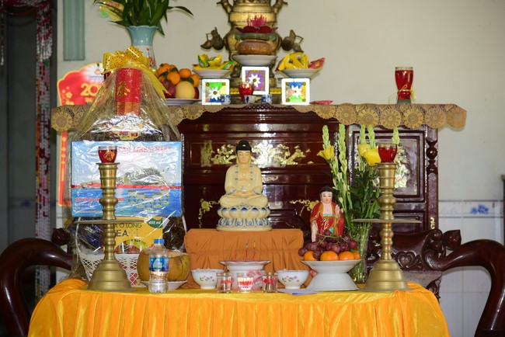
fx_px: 1684
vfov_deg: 11.4
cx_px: 252
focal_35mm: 120
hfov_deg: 17.1
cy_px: 168
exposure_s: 1/80
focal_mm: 120
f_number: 4
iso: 500
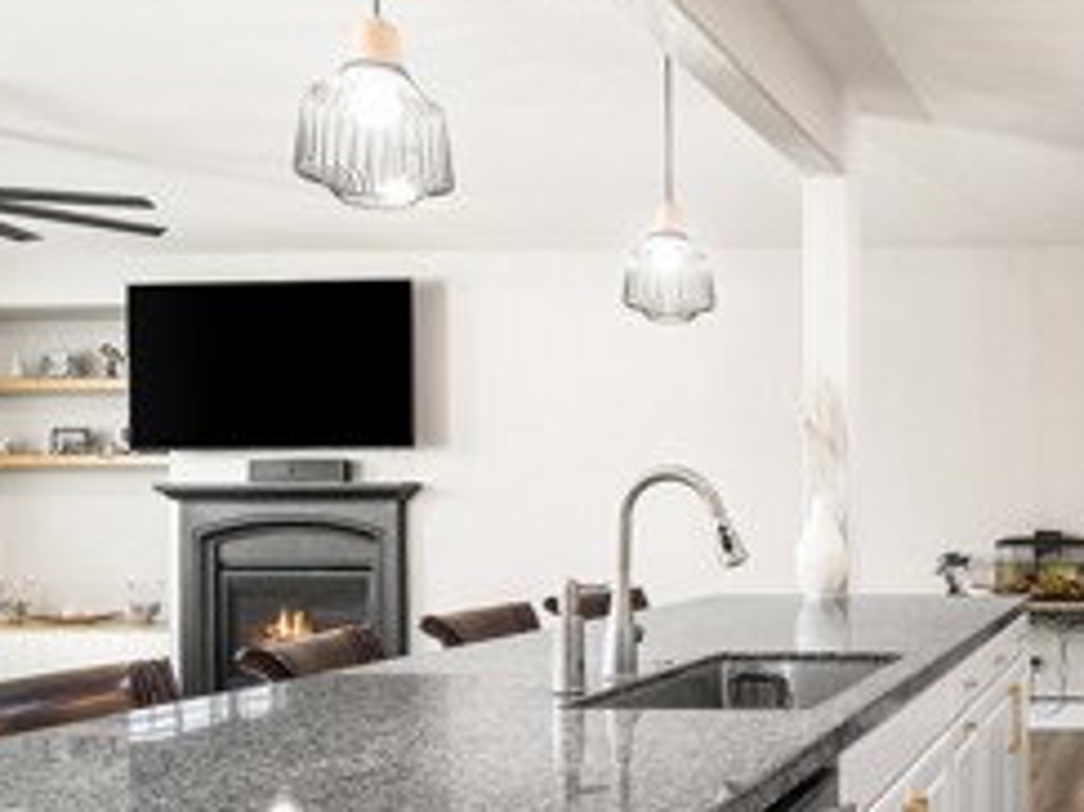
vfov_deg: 37.5
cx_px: 1151
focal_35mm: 38
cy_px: 491
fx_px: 1189
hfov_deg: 40.8
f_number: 8
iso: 320
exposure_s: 1/4
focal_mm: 10
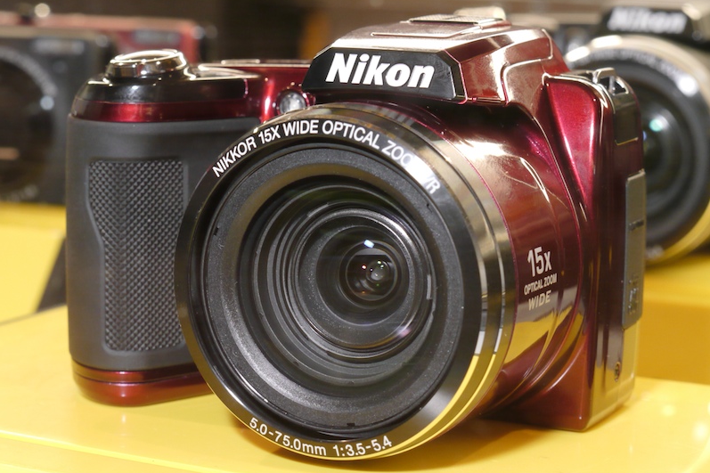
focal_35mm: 94
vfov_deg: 14.5
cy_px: 232
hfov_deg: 21.7
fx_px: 1853
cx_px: 355
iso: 800
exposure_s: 1/60
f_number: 9
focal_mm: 45
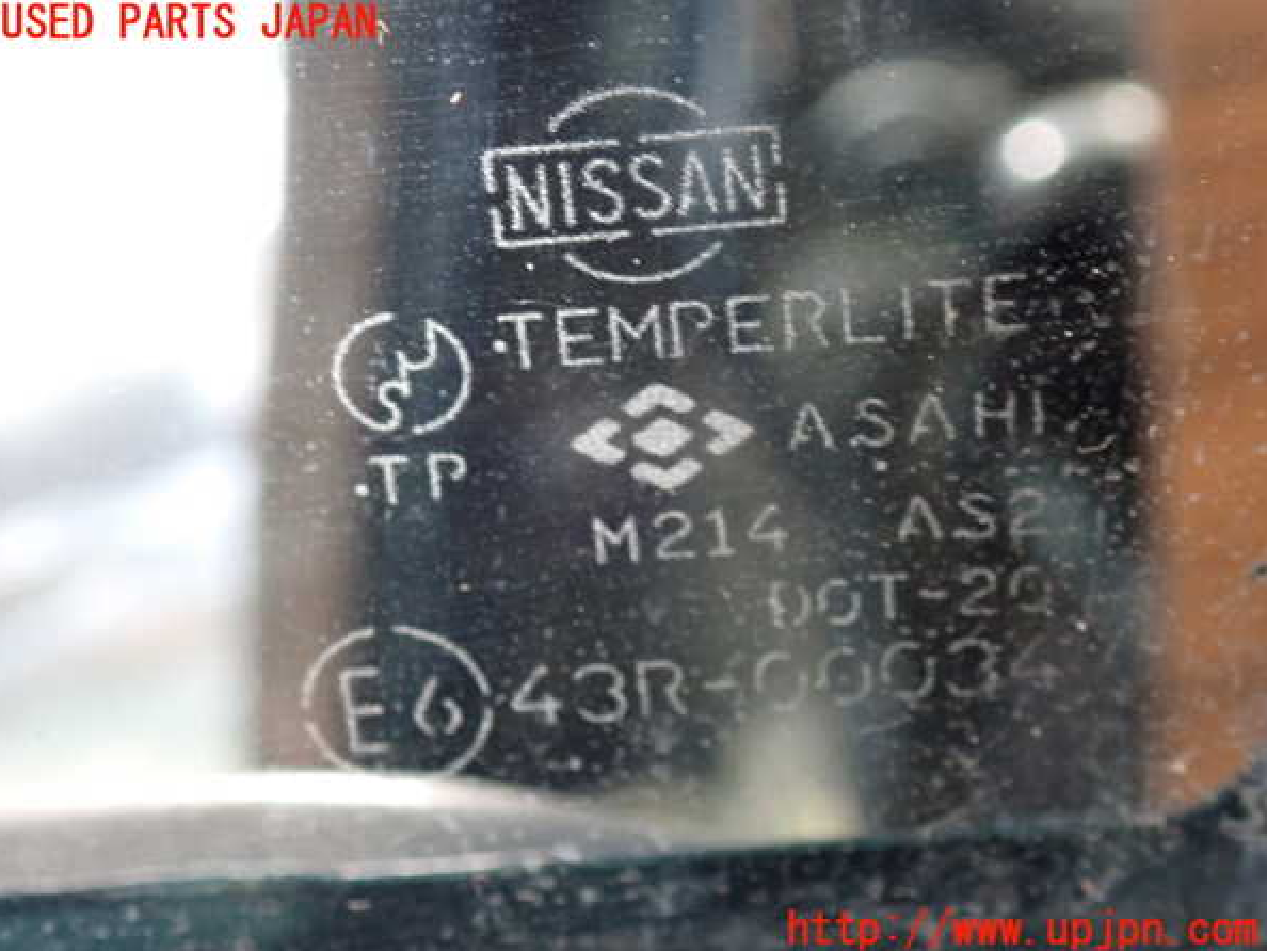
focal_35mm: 101
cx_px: 629
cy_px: 478
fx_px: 3698
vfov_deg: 14.7
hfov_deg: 19.4
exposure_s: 1/50
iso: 800
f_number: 4.9
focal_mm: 18
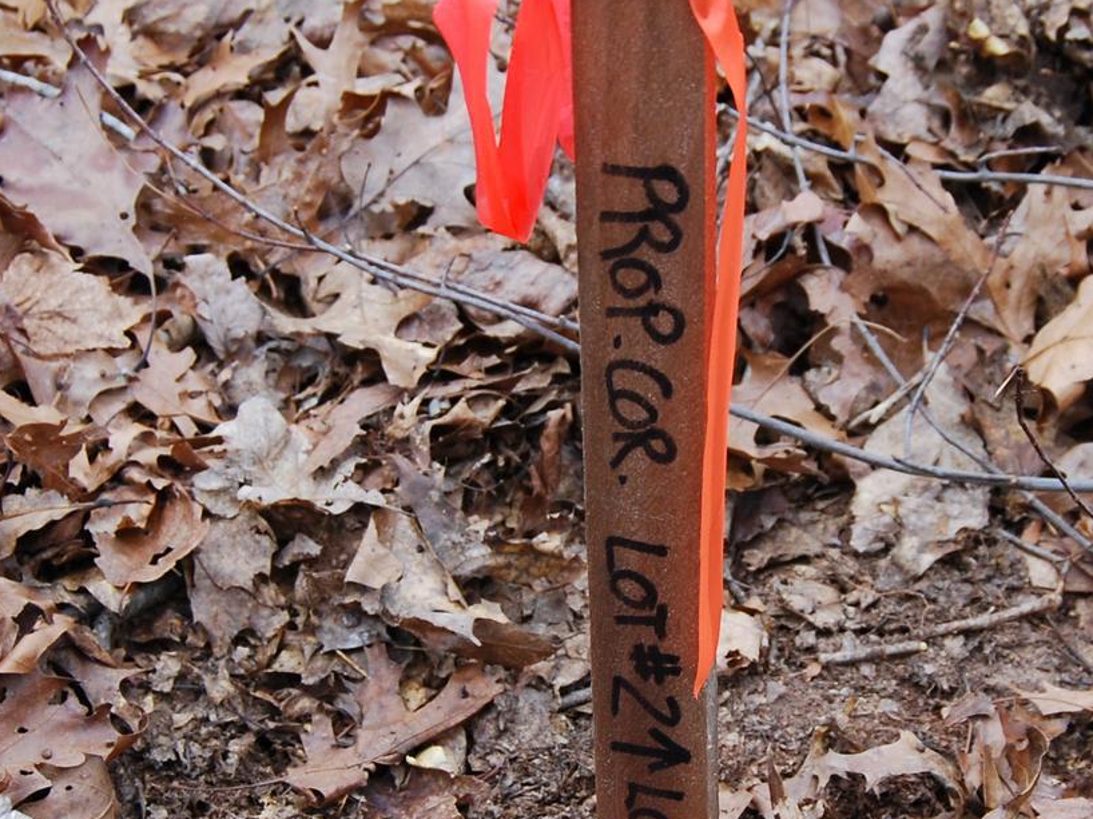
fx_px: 2967
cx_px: 667
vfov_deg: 15.7
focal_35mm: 94
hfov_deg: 20.8
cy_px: 429
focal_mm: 26
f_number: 4.5
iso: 200
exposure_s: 1/60
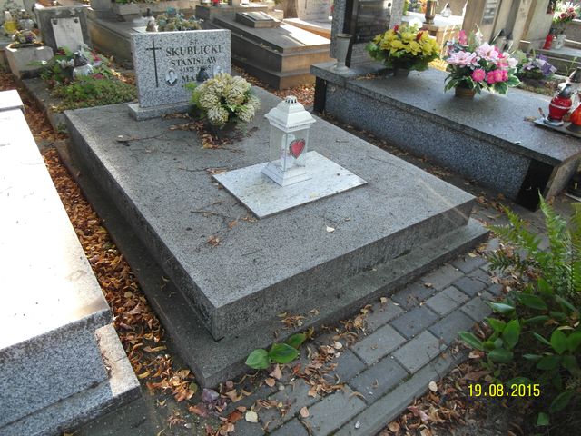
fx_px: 403
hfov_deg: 71.6
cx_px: 290
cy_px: 218
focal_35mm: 24
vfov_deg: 56.8
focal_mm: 5.2
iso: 100
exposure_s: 1/45
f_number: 2.5
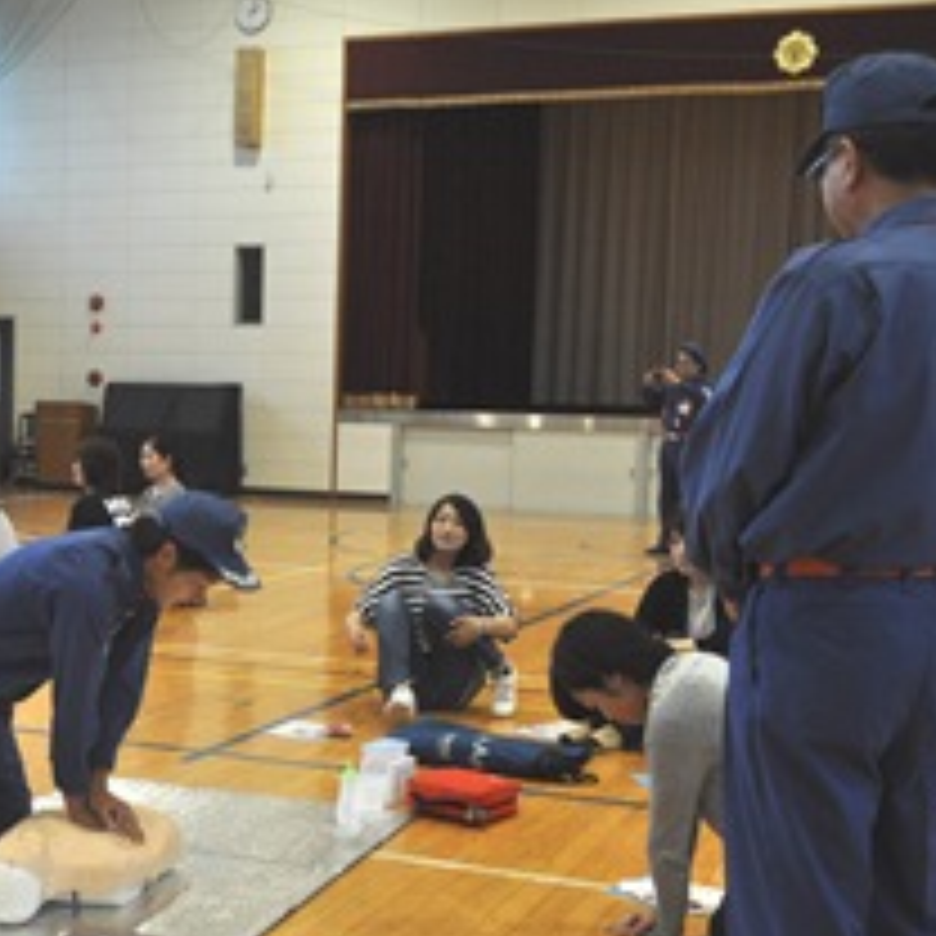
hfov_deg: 30.6
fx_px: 1683
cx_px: 234
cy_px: 621
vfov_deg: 30.9
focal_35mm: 55
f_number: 5
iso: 400
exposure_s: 1/100
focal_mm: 20
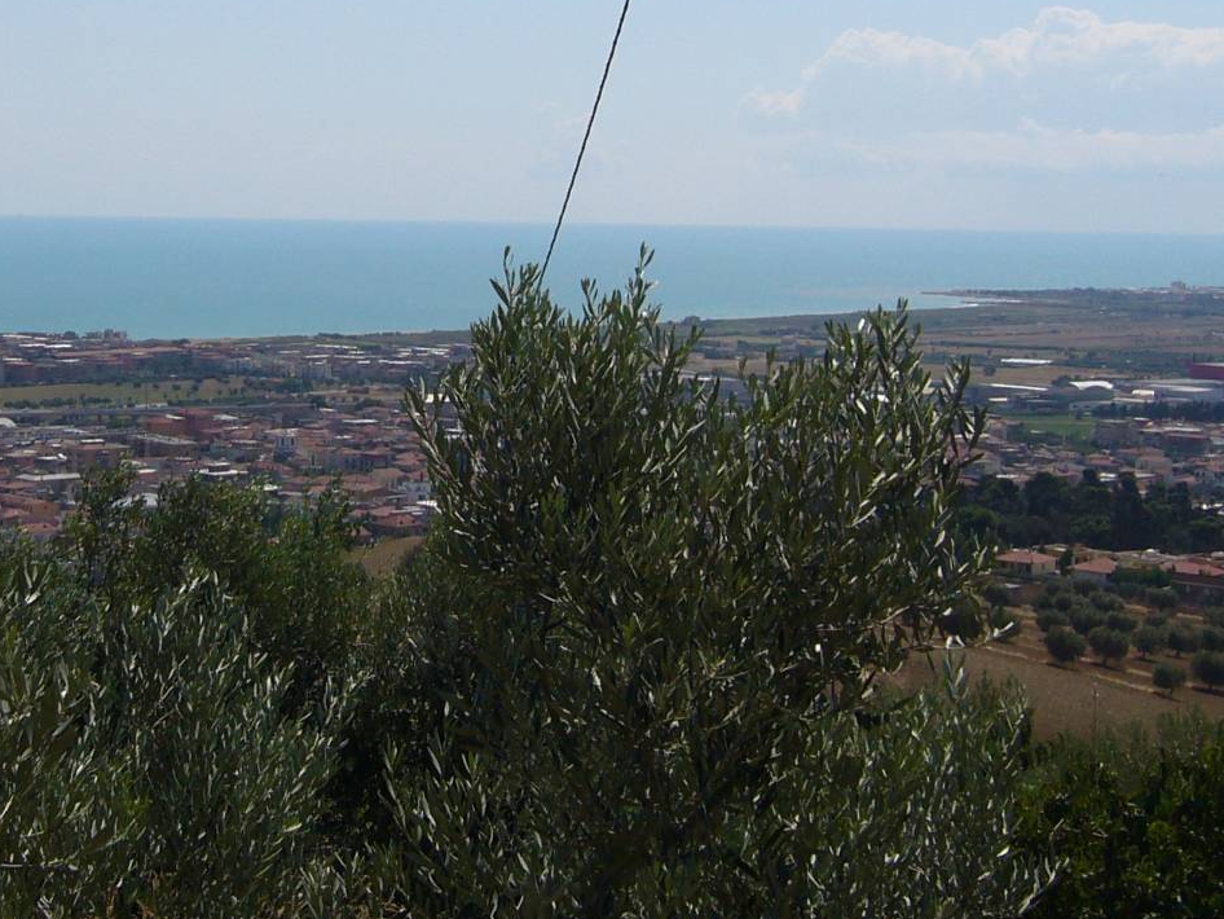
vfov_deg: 20.6
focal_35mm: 71
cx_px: 448
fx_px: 2511
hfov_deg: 27.3
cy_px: 254
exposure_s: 1/500
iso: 80
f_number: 5.6
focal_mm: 5.8
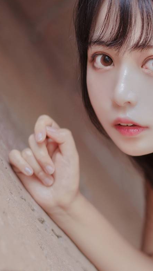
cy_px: 176
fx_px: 951
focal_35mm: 132
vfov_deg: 16.2
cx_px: 237
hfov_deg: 8.9
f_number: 1.8
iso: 400
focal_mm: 55
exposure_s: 1/200
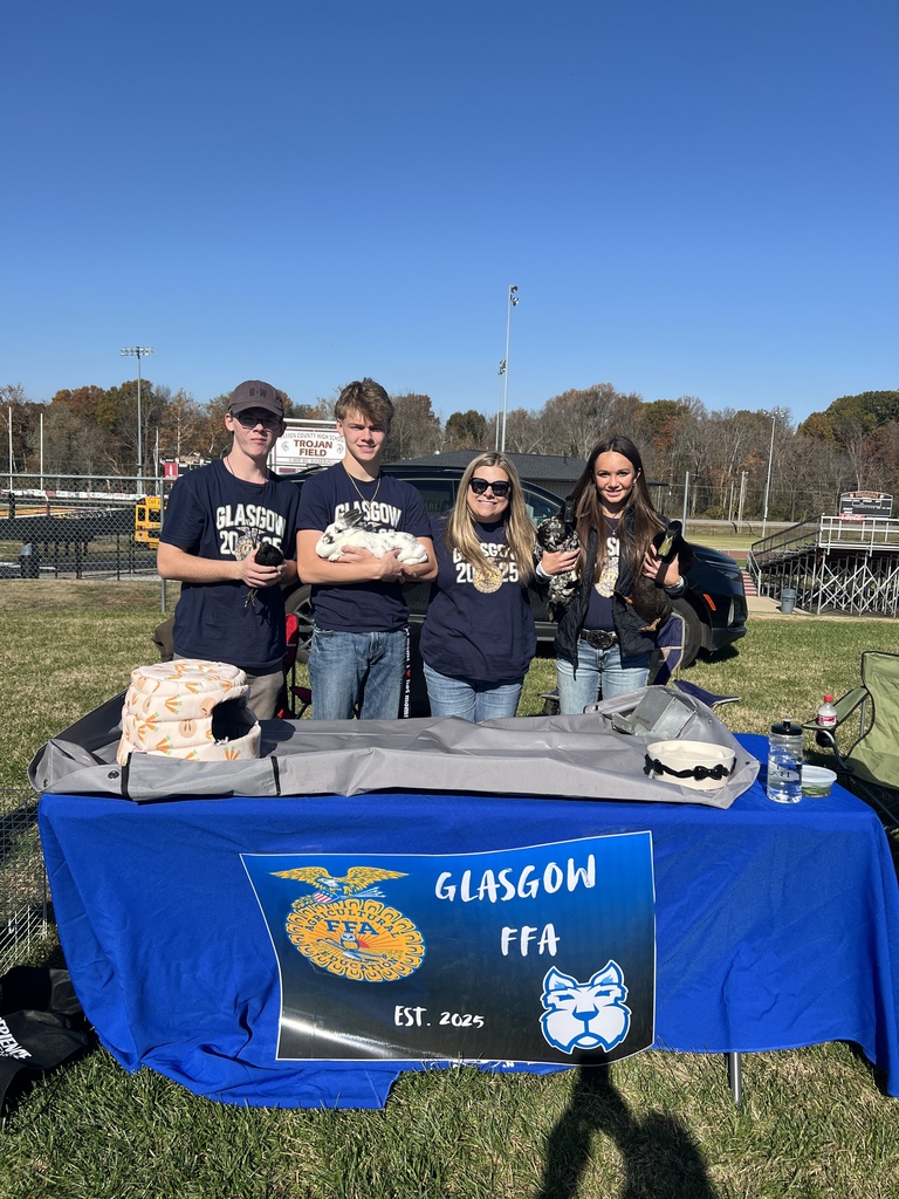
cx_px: 450
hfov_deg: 53.1
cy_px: 600
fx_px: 900
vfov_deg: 67.3
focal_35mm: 26
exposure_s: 1/5076
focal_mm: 5.7
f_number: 1.5
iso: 50
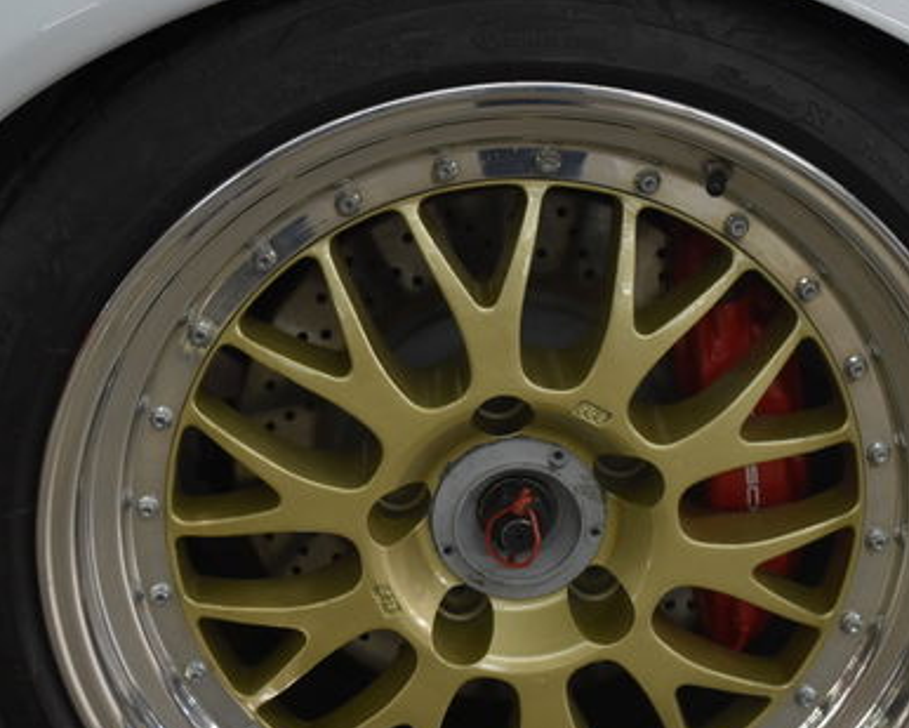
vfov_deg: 21.8
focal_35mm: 70
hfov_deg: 27.1
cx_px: 485
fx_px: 1882
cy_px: 499
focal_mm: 25
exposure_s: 1/160
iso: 800
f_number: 4
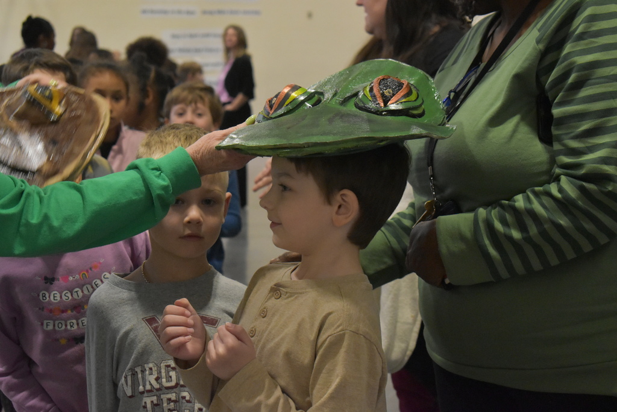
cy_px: 206
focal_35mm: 82
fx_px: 1414
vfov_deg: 16.6
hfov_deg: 24.6
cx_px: 308
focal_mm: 55
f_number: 5.6
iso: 4000
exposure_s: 1/125
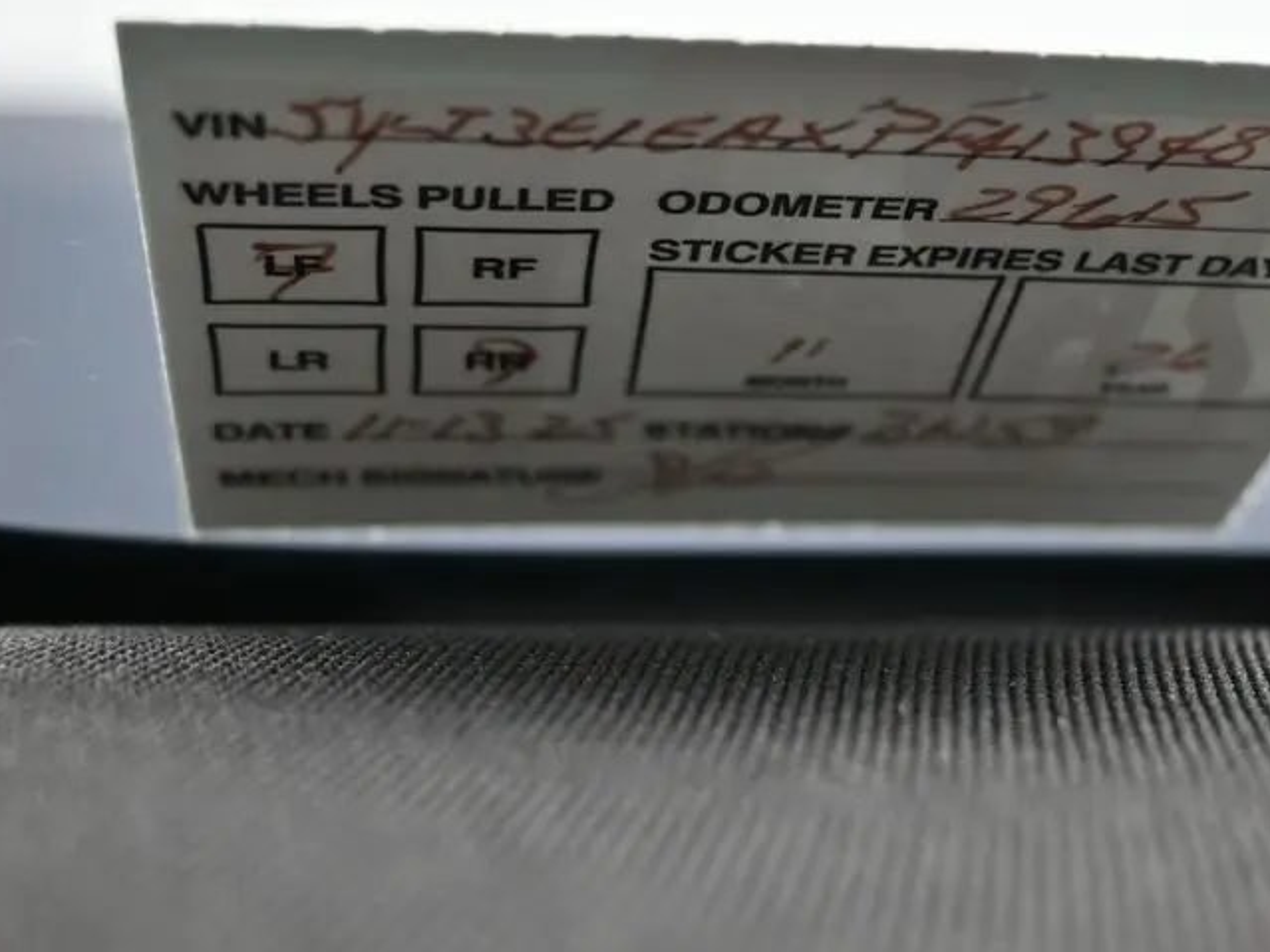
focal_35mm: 58
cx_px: 803
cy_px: 424
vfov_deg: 25.3
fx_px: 2119
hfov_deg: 33.2
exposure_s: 1/125
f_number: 4.2
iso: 640
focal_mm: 25
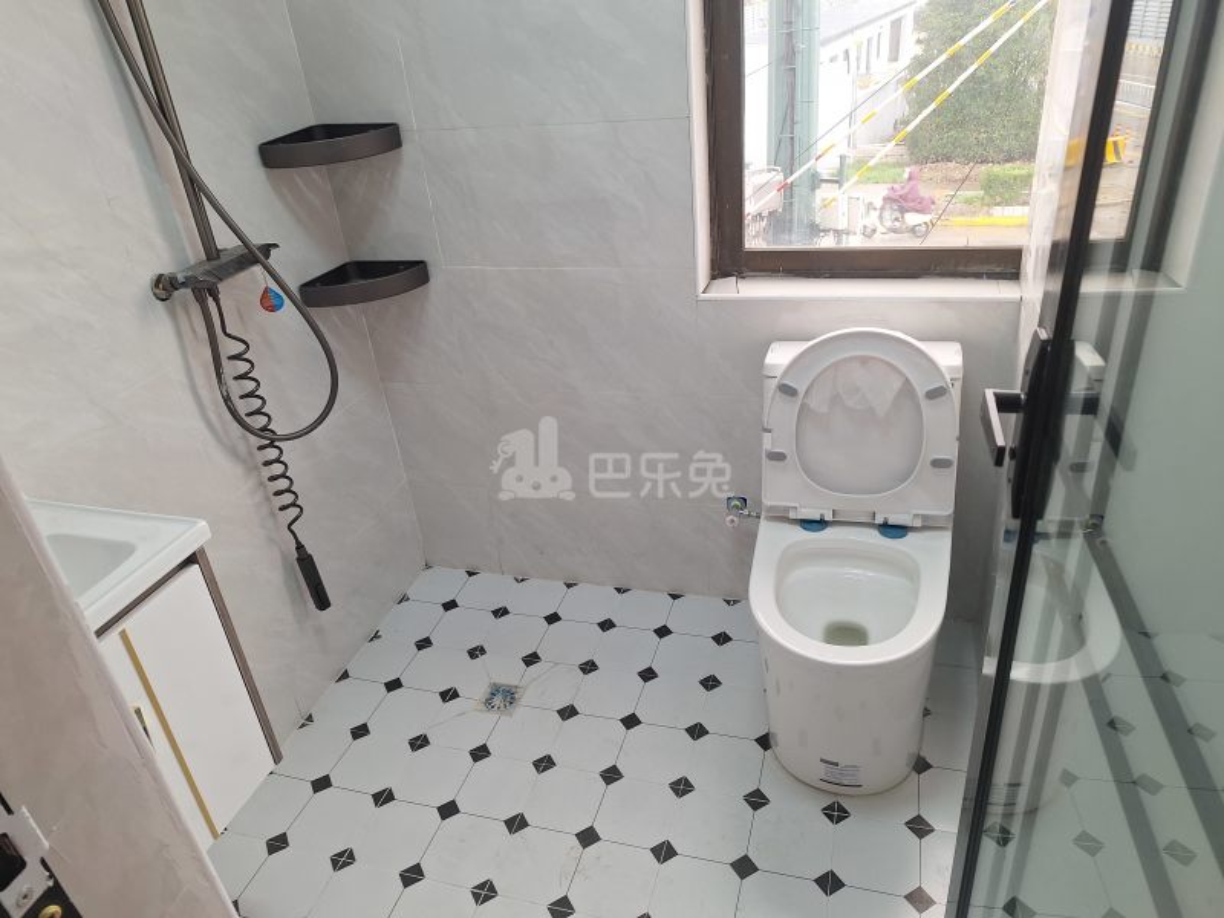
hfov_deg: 73.9
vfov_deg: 58.9
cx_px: 612
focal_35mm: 23
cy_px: 459
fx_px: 813
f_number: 1.8
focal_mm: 5.54
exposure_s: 1/100
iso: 64
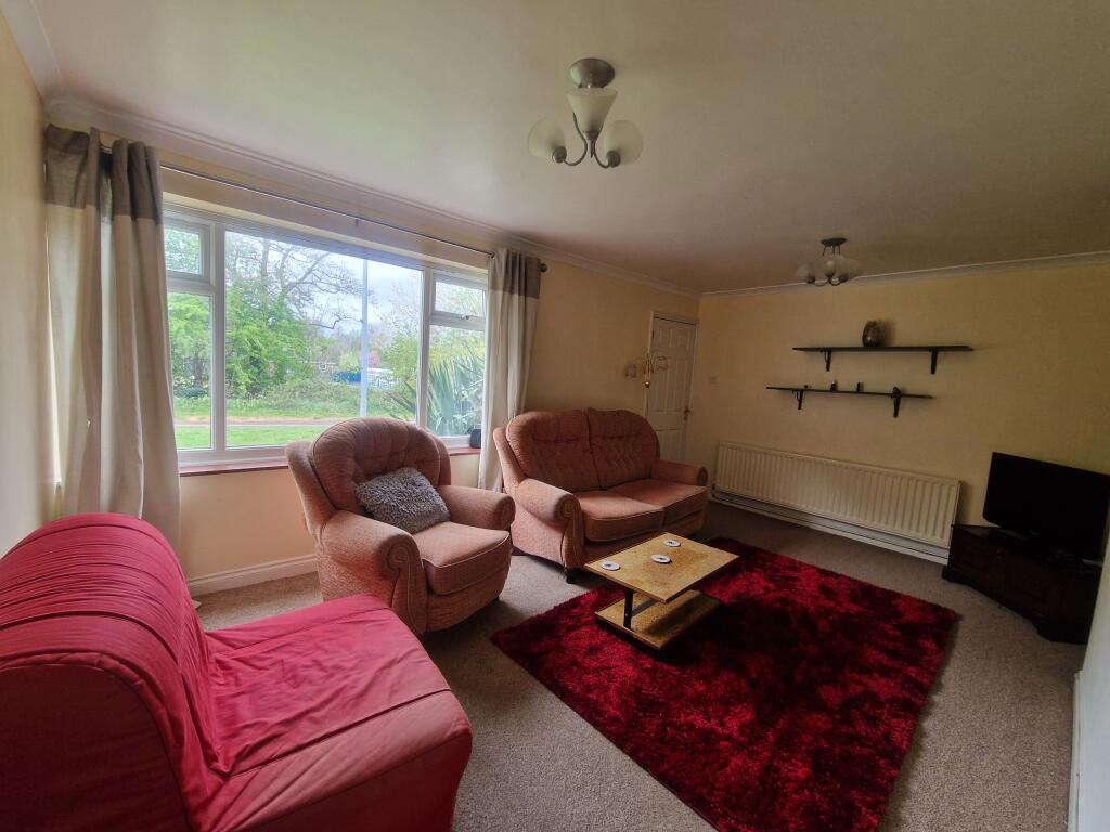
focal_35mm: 13
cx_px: 555
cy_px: 416
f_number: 2.2
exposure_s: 1/50
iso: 160
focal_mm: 2.2
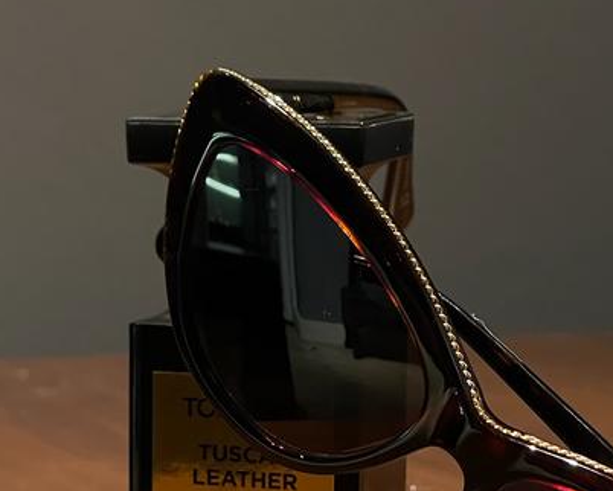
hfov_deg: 12.1
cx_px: 407
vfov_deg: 9.7
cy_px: 422
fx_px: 2886
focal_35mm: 159
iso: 250
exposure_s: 1/50
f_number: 2.2
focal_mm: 7.5
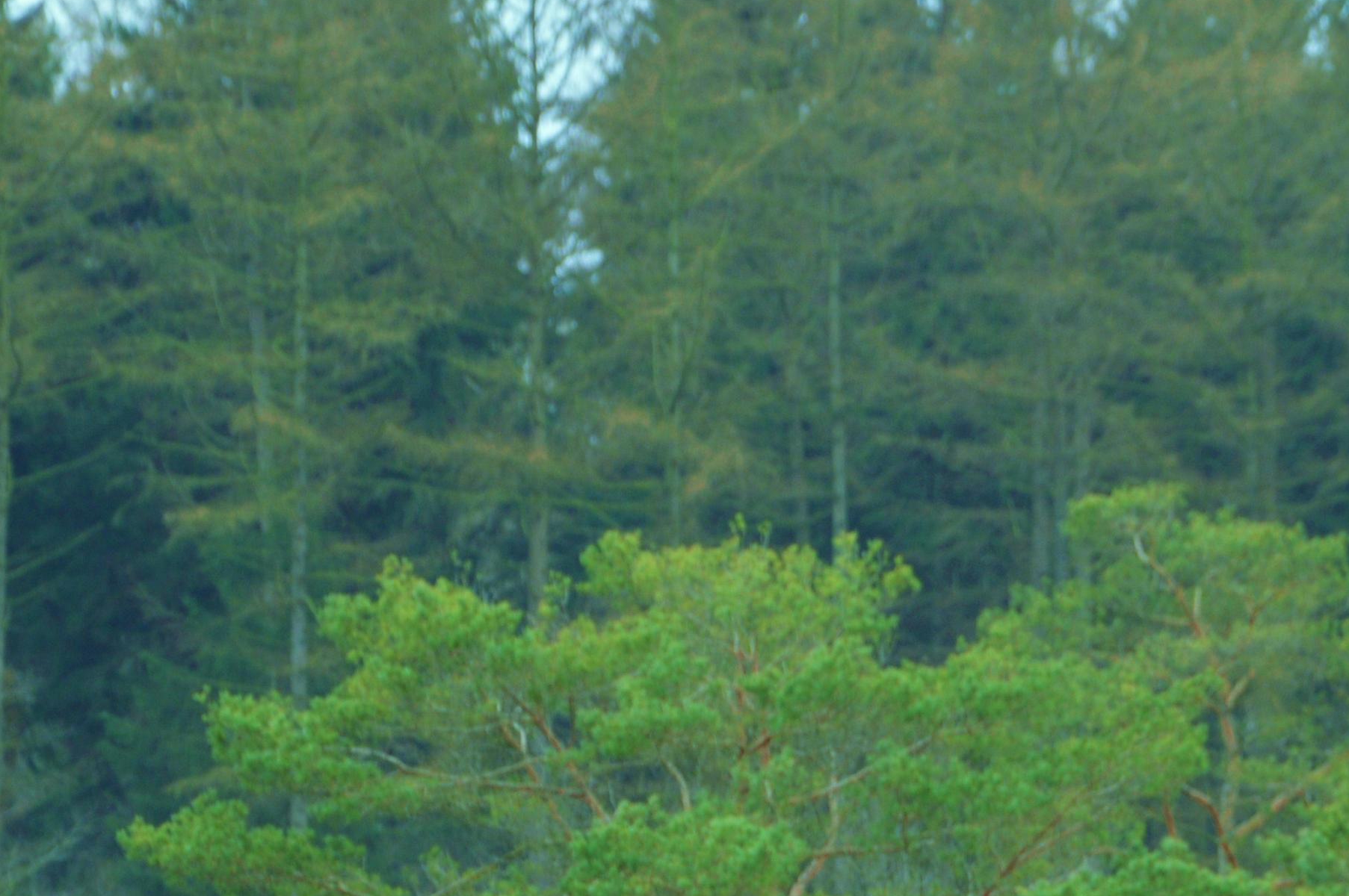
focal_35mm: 472
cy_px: 1076
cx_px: 875
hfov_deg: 4.4
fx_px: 17689
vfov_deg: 2.9
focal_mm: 105
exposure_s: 1/125
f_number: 5.6
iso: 140
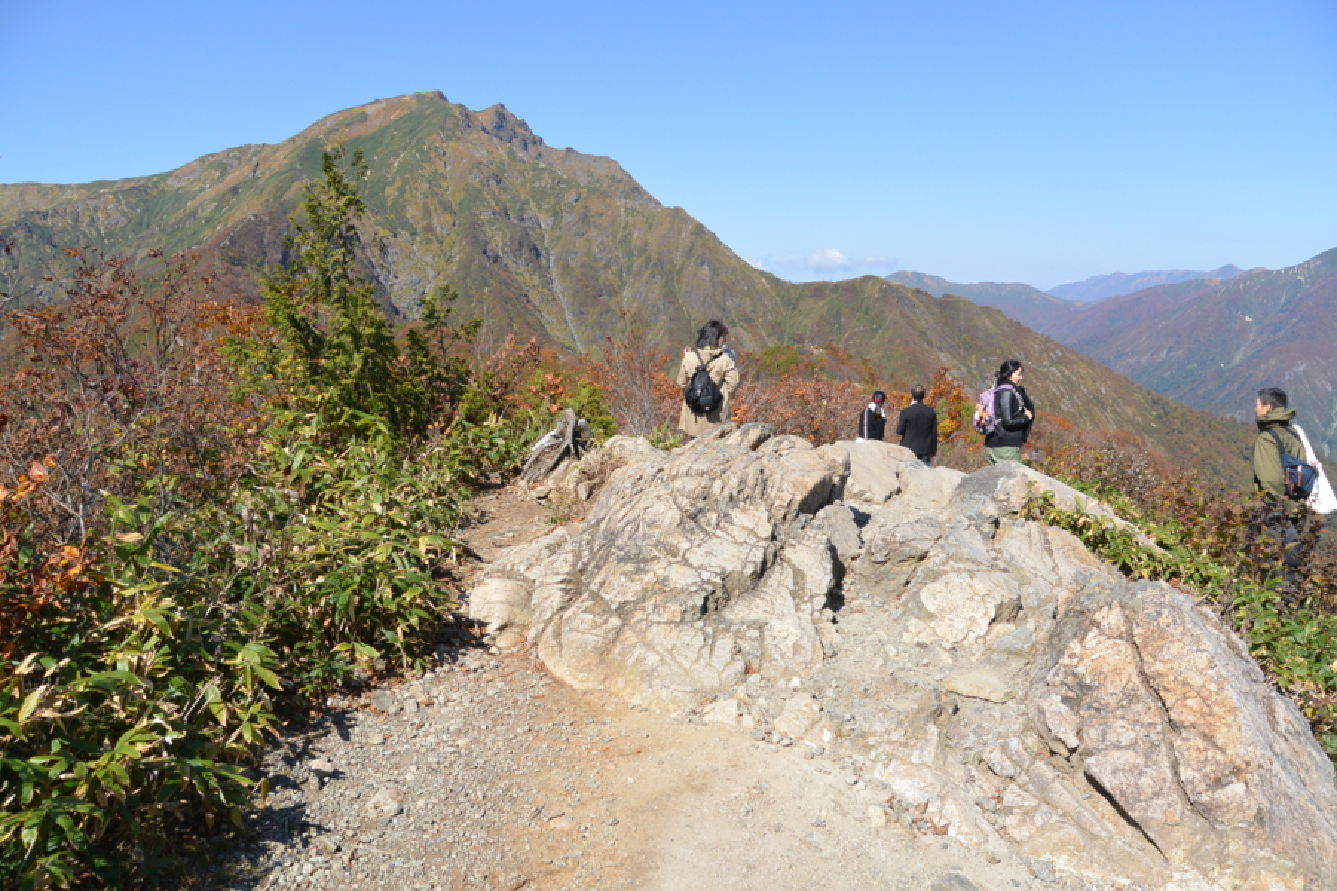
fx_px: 1003
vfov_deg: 47.9
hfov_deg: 67.4
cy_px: 446
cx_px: 668
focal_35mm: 27
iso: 160
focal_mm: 10
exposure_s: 1/640
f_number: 5.6
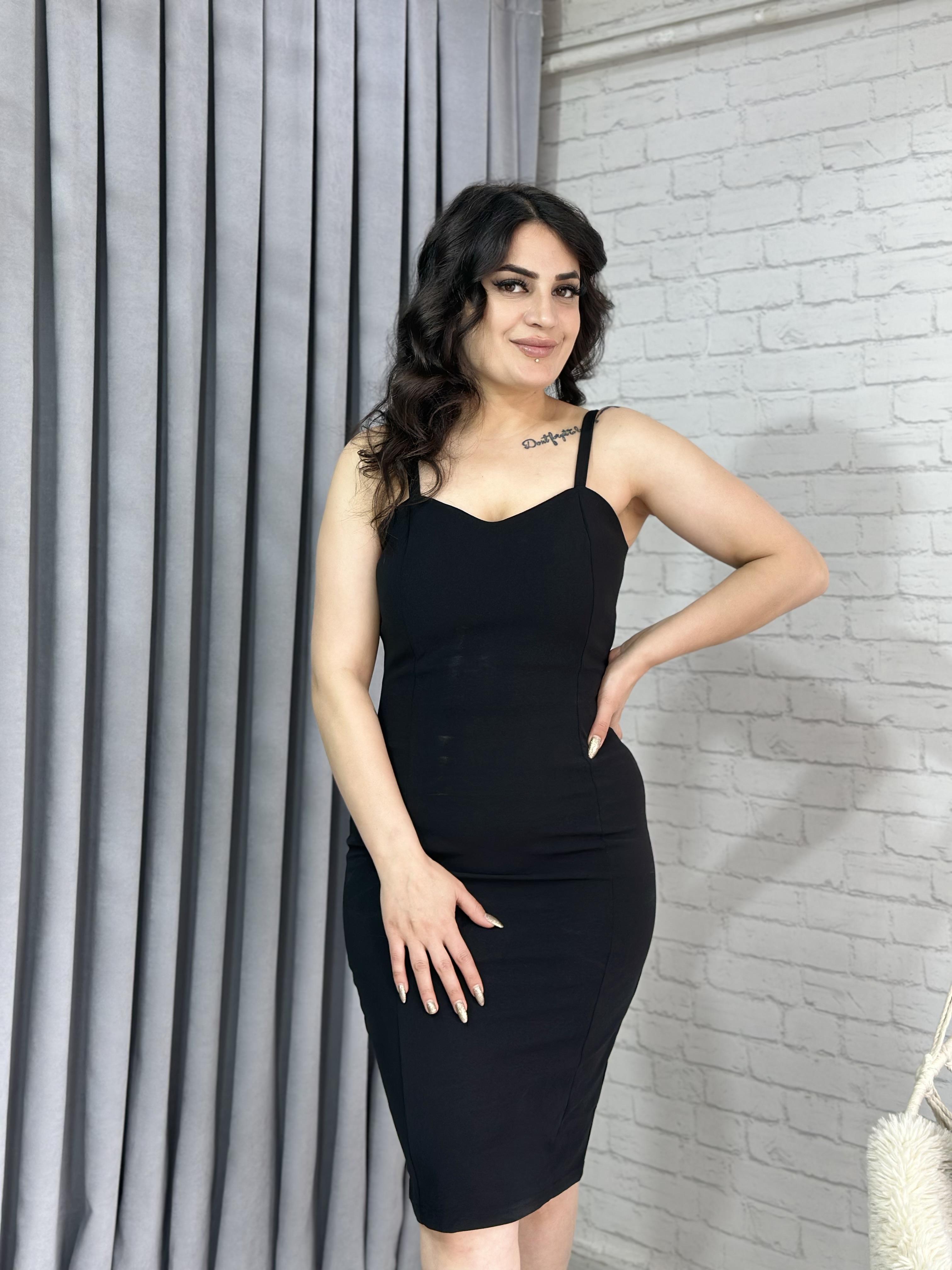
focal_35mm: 48
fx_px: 1760
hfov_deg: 30.3
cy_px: 635
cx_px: 476
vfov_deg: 39.7
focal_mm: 6.86
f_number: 1.78
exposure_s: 1/100
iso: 64
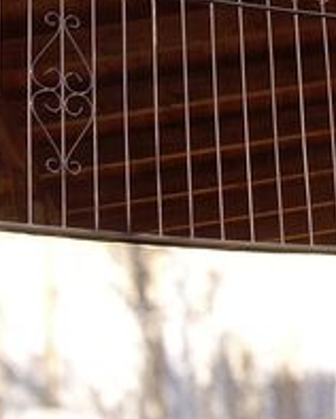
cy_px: 55
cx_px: 300
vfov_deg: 16.8
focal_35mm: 113
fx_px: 1402
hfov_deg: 13.5
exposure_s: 1/250
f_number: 4.6
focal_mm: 6.3
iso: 50
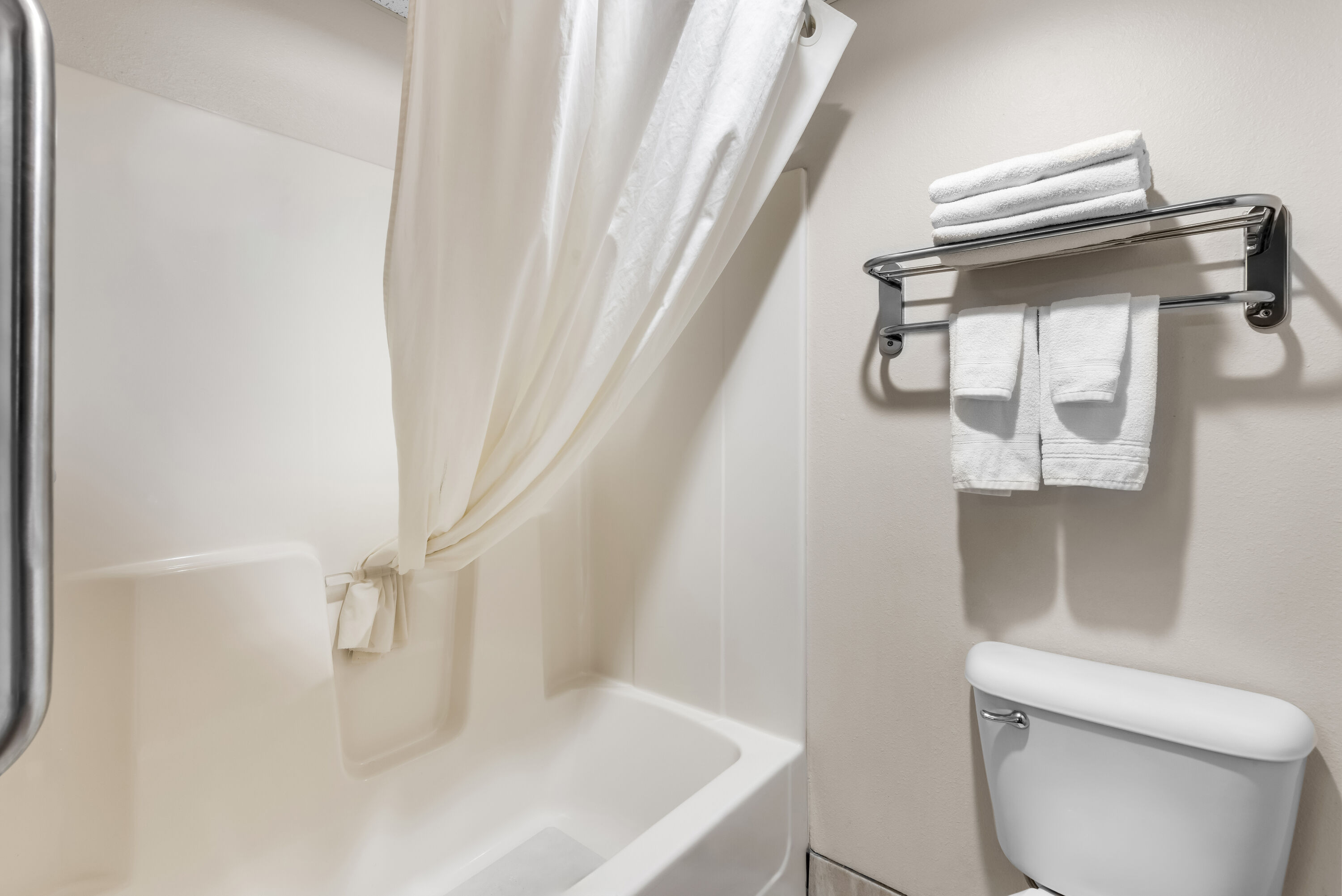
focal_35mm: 16
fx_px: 597
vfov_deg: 73.8
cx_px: 671
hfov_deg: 96.7
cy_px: 448
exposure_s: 5
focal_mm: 16
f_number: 9
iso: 160
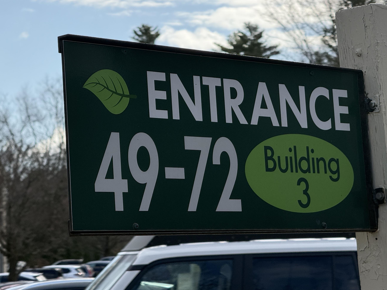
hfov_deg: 14.0
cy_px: 138
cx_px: 219
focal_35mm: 141
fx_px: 1576
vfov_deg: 10.5
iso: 50
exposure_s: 1/1916
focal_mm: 15.66
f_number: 2.8
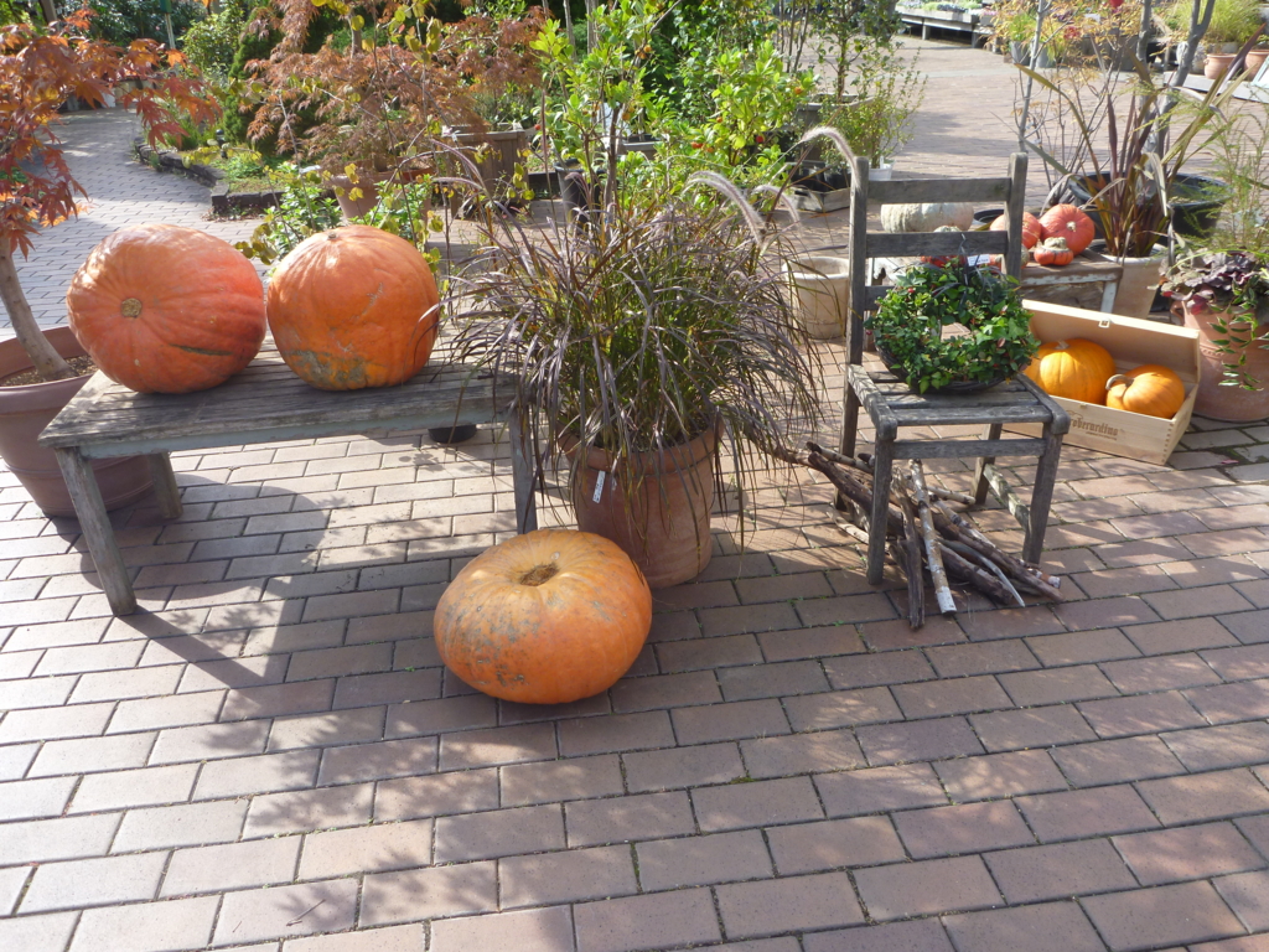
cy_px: 476
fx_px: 1026
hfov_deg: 63.4
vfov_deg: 49.7
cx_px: 634
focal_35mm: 28
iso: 80
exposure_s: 1/250
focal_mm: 4.9
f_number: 3.3
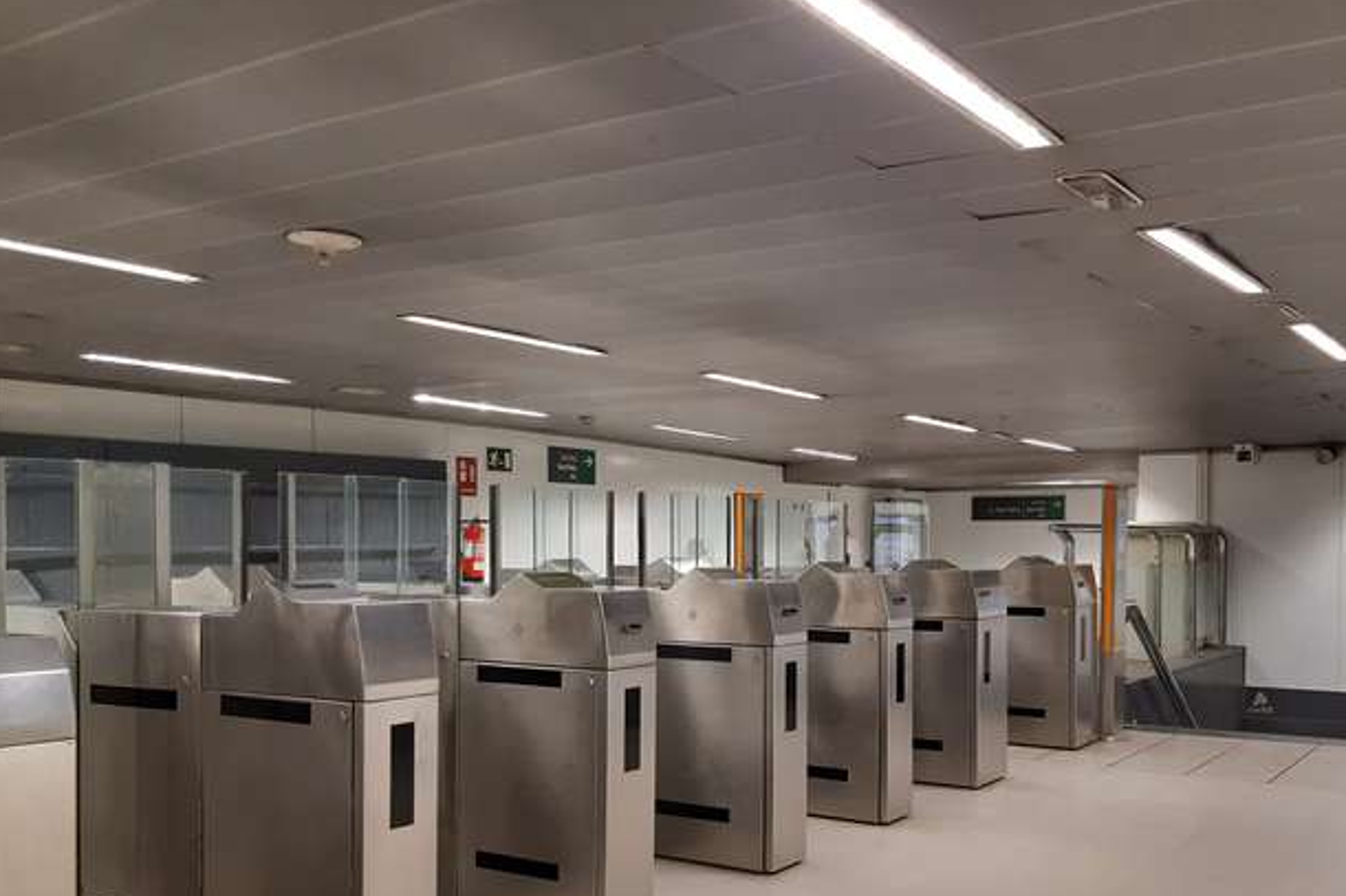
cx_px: 802
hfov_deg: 55.4
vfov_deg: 38.5
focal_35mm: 34
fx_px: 1271
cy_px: 588
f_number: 1.7
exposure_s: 1/50
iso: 250
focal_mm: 3.92
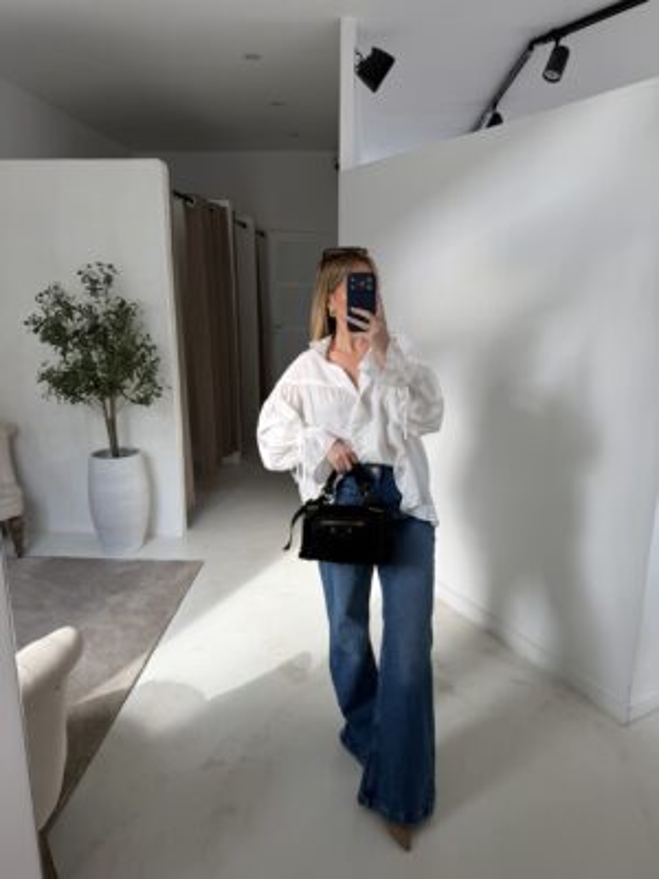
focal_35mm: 24
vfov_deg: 71.6
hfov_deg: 56.8
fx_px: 609
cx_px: 330
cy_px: 440
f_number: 1.78
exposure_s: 1/121
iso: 80
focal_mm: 6.76
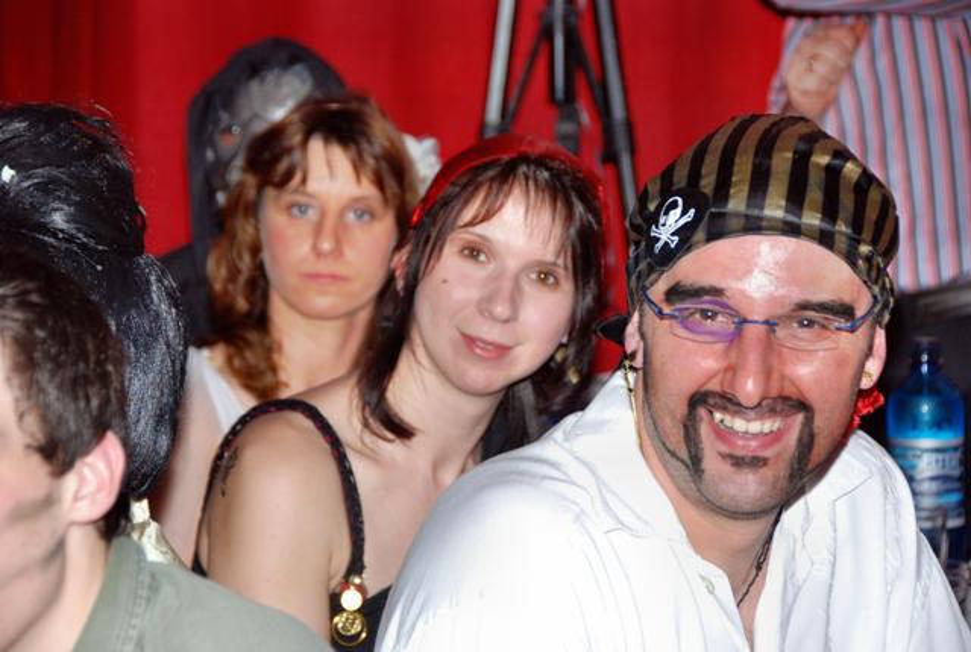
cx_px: 486
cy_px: 326
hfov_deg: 14.4
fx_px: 3853
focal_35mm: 142
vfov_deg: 9.7
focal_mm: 95
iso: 400
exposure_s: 1/60
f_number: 5.6
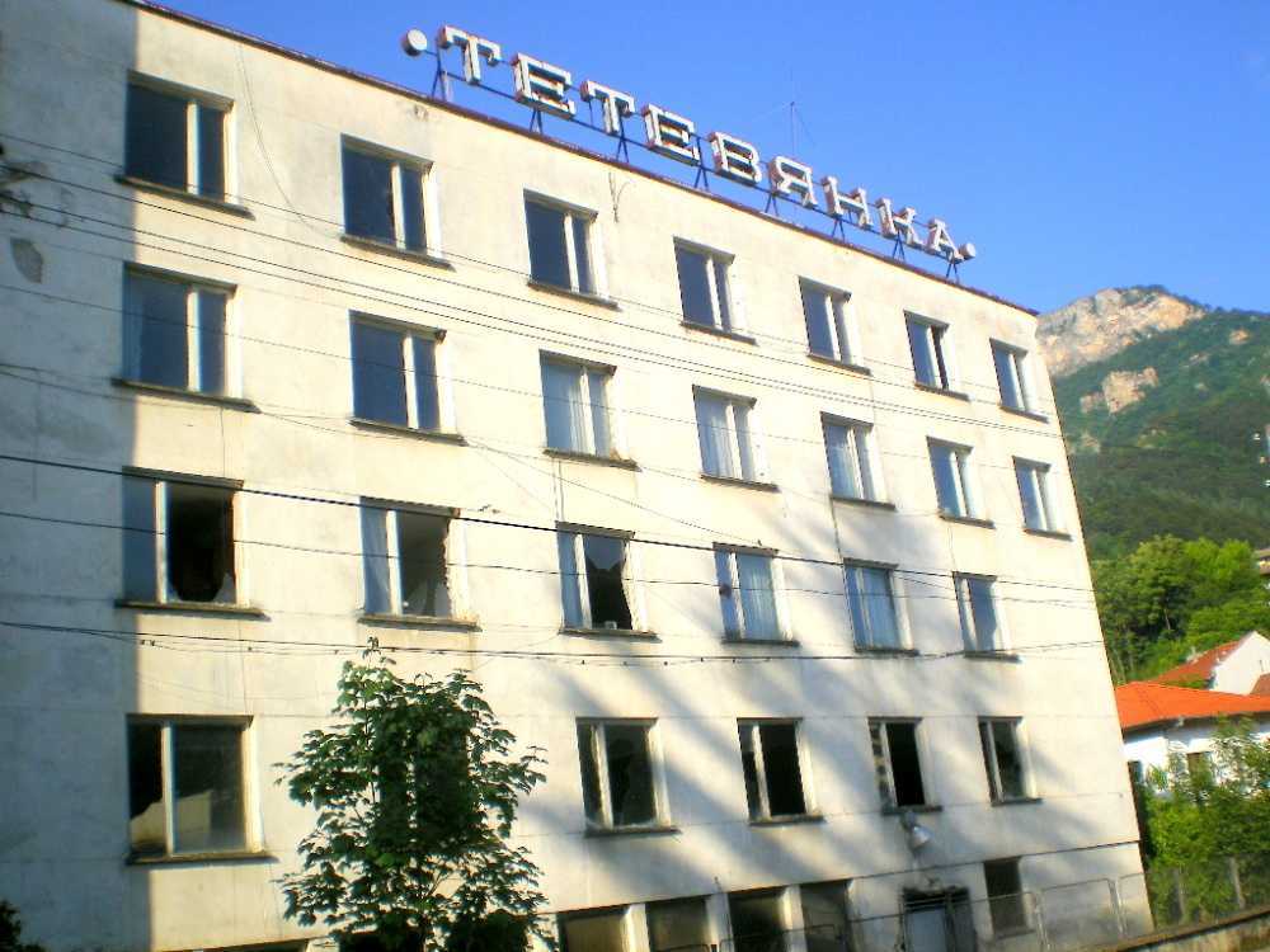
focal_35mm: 38
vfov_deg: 37.7
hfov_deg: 49.0
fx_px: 1394
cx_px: 635
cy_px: 476
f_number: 4.6
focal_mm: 6.3
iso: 64
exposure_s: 1/500
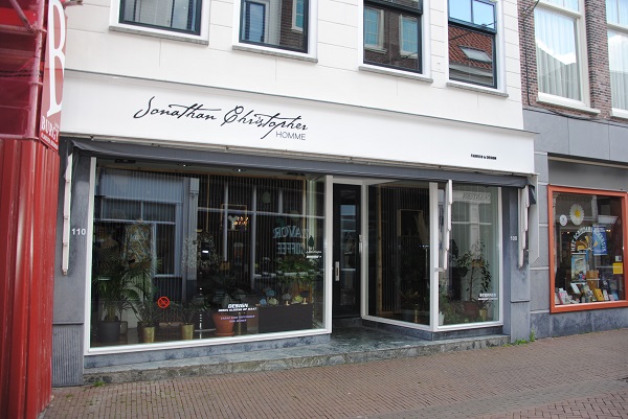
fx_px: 471
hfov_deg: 67.3
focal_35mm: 27
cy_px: 210
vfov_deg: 48.0
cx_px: 314
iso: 125
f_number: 3.5
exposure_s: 1/125
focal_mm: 18
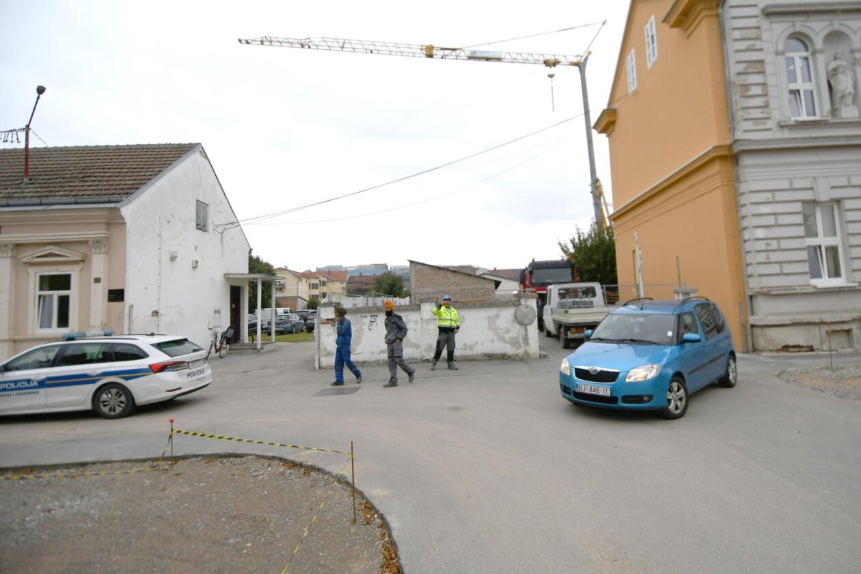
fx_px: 430
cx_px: 430
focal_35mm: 18
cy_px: 287
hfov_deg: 90.0
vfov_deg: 67.4
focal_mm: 12
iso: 400
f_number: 4
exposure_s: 1/2500
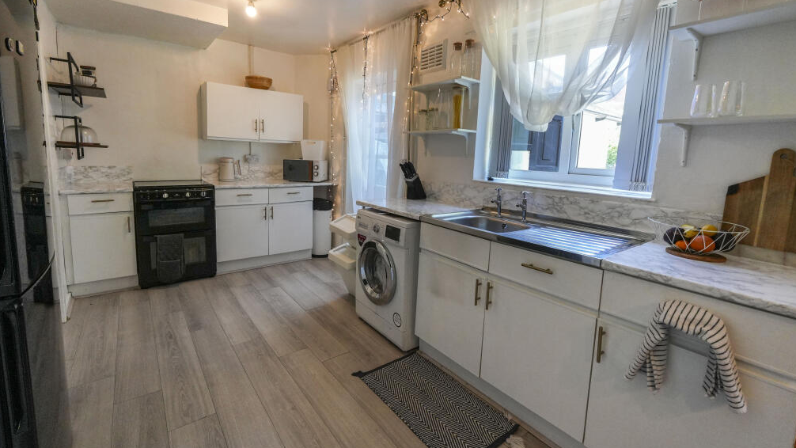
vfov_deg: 66.8
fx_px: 338
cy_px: 196
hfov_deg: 99.4
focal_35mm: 16
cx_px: 394
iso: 1250
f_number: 4
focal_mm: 10
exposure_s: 1/160
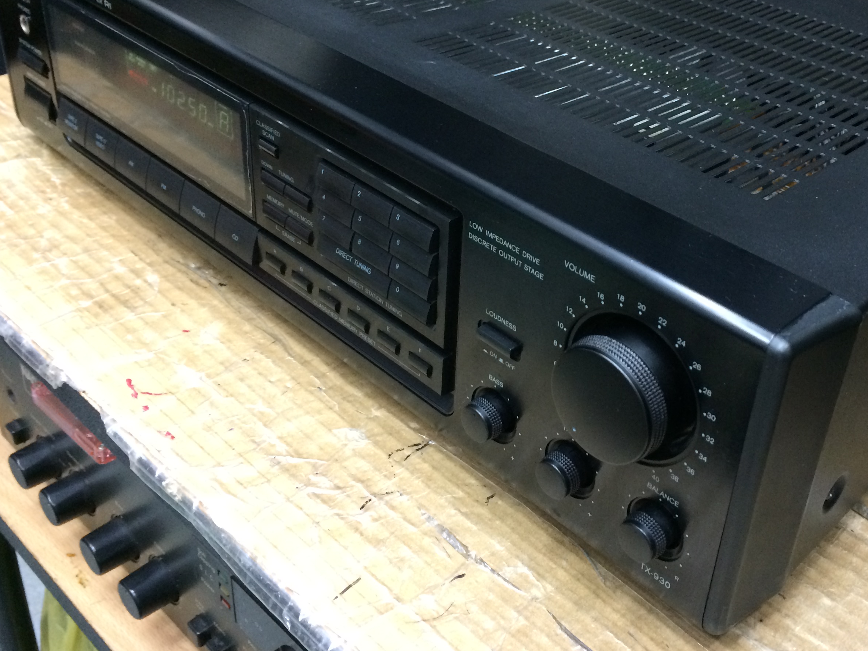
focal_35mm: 40
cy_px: 227
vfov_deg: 35.7
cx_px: 568
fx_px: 1003
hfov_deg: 46.2
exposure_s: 1/33
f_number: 2.2
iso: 320
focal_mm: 4.15
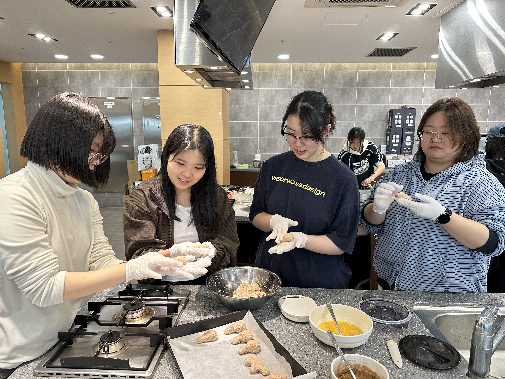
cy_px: 190
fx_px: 350
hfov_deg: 71.6
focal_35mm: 24
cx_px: 252
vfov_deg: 56.8
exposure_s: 1/120
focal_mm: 6.86
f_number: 1.78
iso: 200
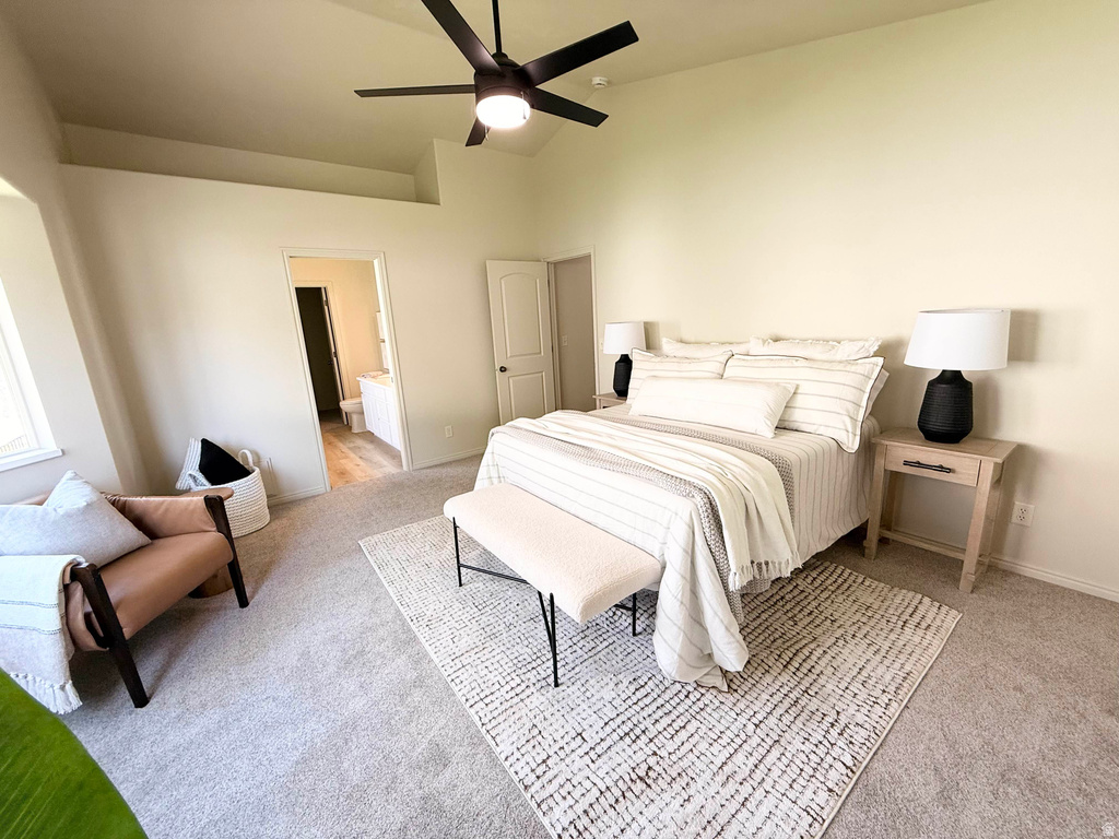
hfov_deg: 102.1
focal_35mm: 14
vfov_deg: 85.7
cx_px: 560
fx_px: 453
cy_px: 420
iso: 125
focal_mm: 2.22
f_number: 2.2
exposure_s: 1/99
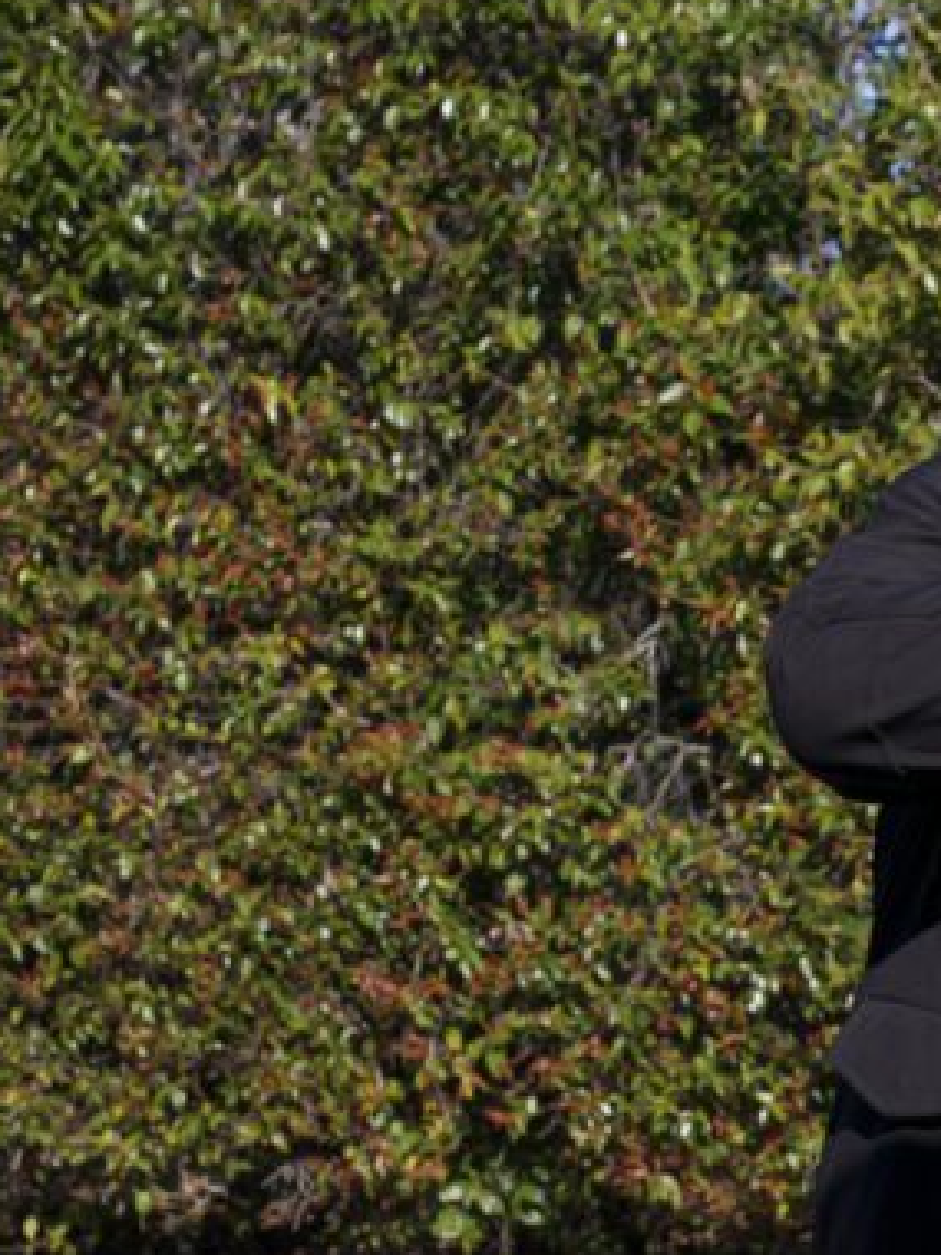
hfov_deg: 10.4
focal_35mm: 140
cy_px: 1025
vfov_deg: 14.0
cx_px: 1212
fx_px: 5074
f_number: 6.3
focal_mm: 54
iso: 160
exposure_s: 1/640
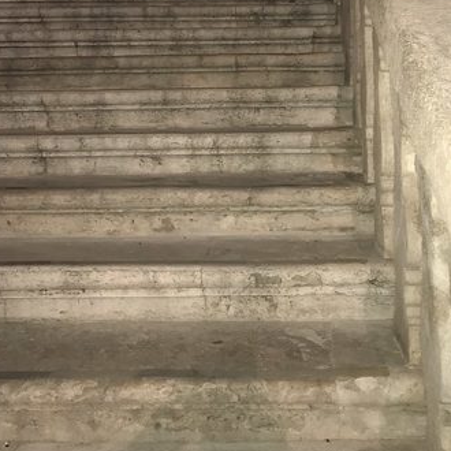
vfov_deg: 36.2
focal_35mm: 45
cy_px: 83
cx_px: 271
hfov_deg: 37.4
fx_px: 663
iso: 100
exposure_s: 1/17
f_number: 1.8
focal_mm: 3.99
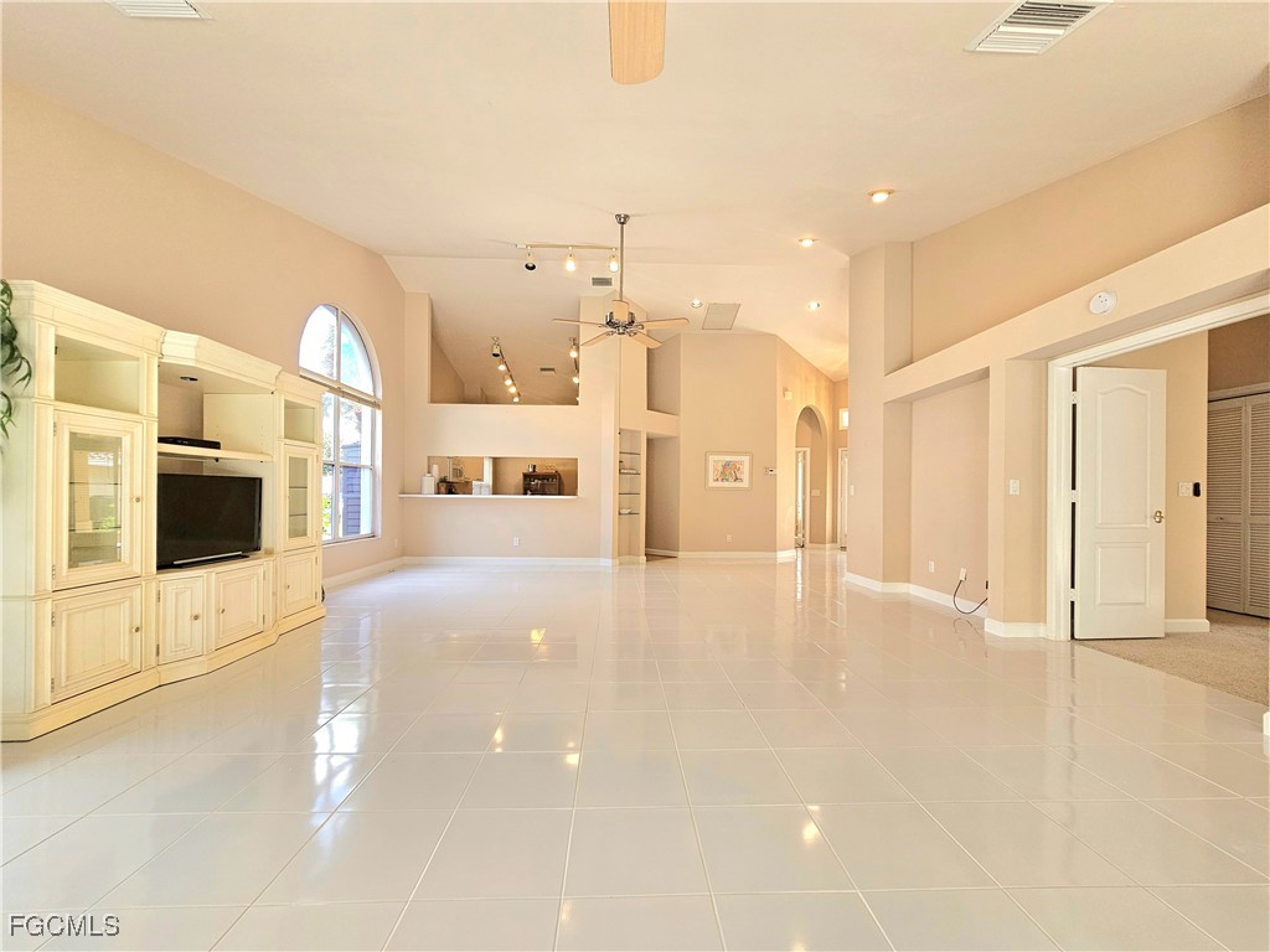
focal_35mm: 13
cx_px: 635
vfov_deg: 89.9
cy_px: 476
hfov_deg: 106.2
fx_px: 477
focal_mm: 2.2
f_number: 2.2
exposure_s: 1/208
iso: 160
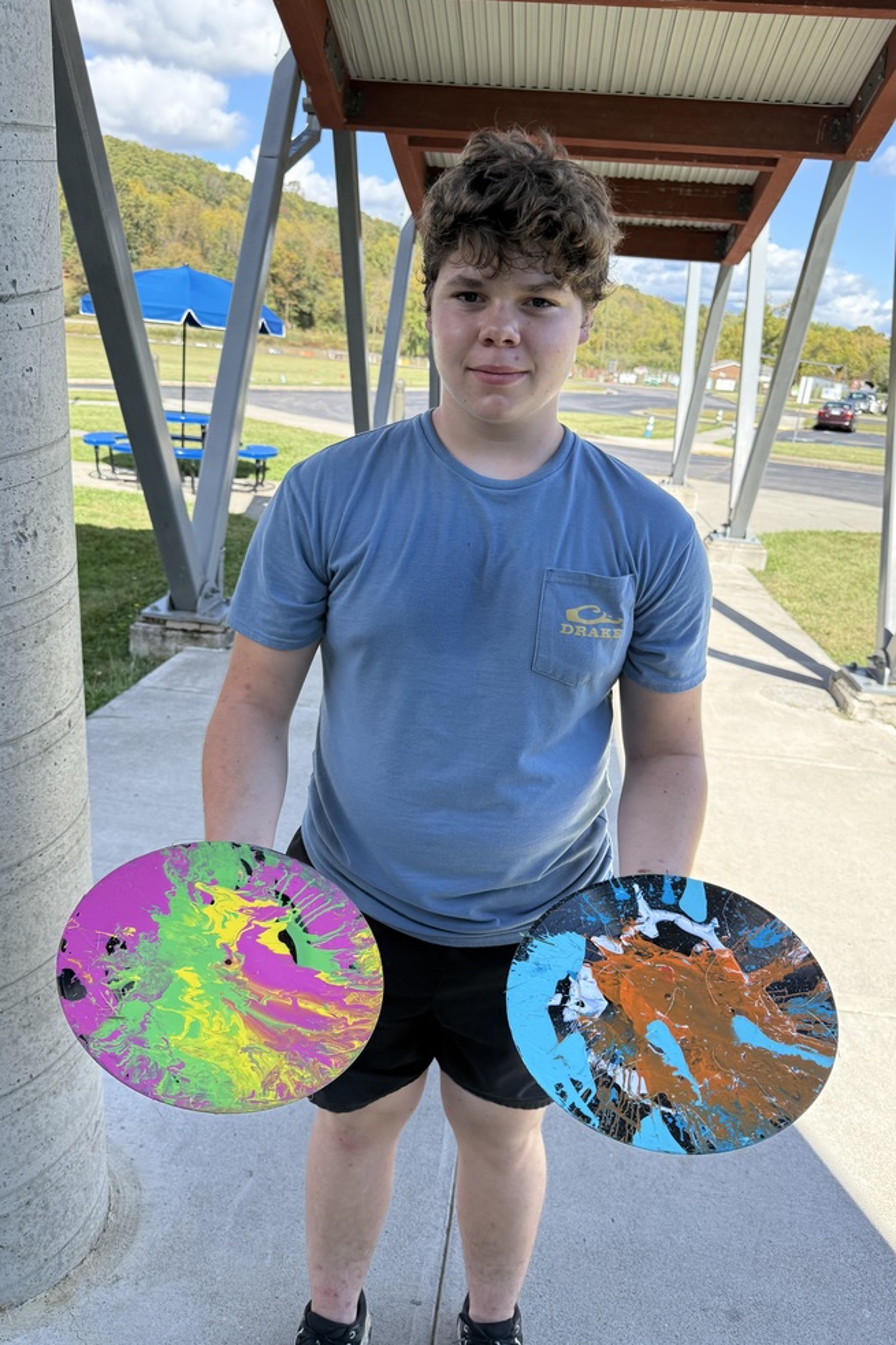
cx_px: 440
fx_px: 971
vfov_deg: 69.4
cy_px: 685
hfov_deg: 49.5
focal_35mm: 26
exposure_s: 1/1618
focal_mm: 6.76
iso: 100
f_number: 1.78
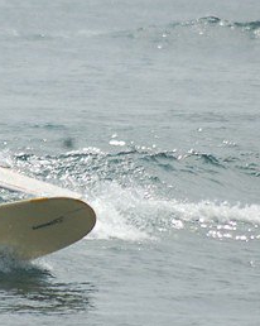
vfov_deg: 1.8
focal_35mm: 1048
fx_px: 10092
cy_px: 166
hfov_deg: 1.5
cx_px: 28
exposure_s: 1/2000
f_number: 6
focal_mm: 300
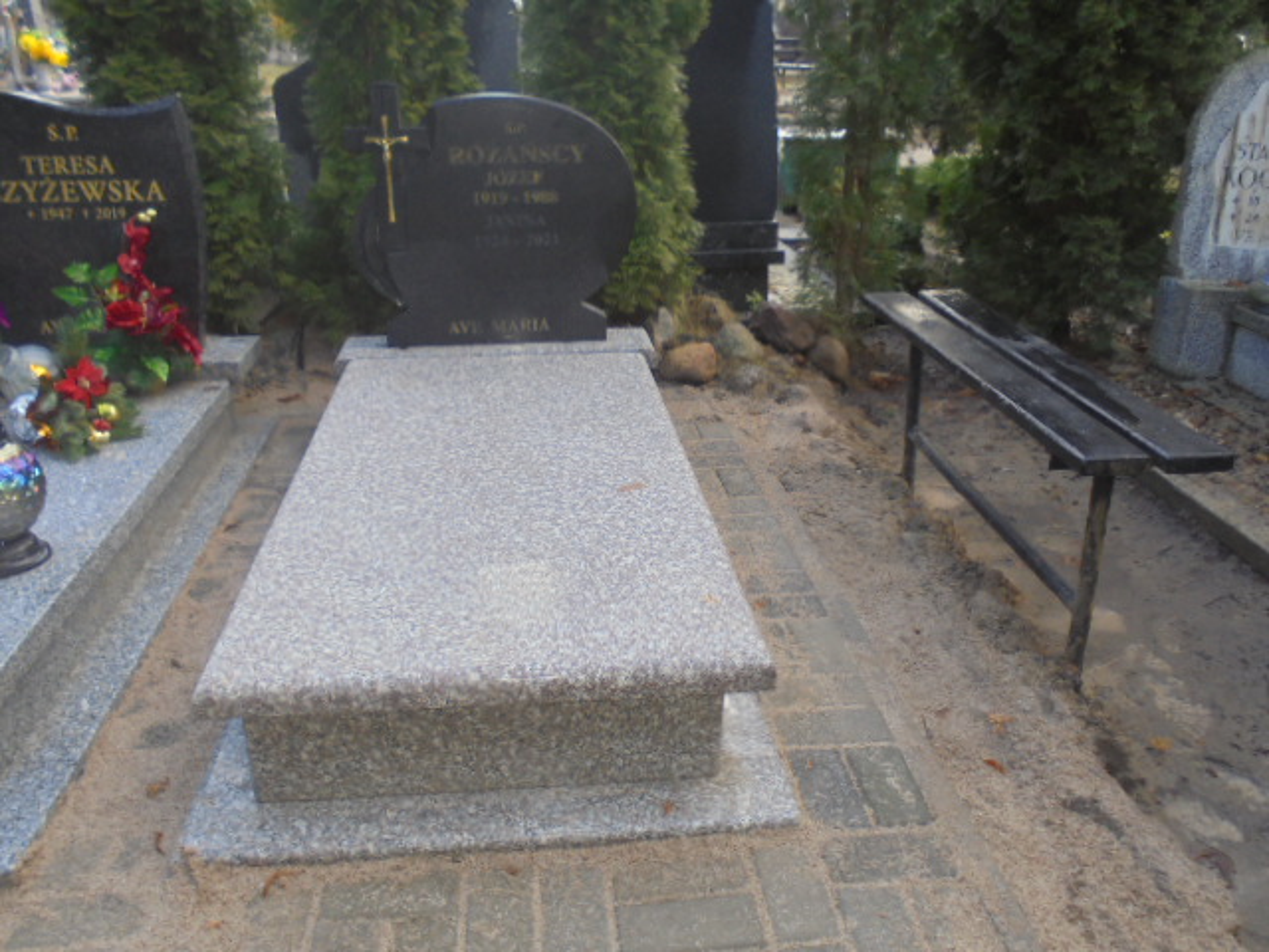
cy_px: 476
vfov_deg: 48.2
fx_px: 1063
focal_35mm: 29
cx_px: 634
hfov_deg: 61.7
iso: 100
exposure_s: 1/60
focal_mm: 5.3
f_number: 3.7
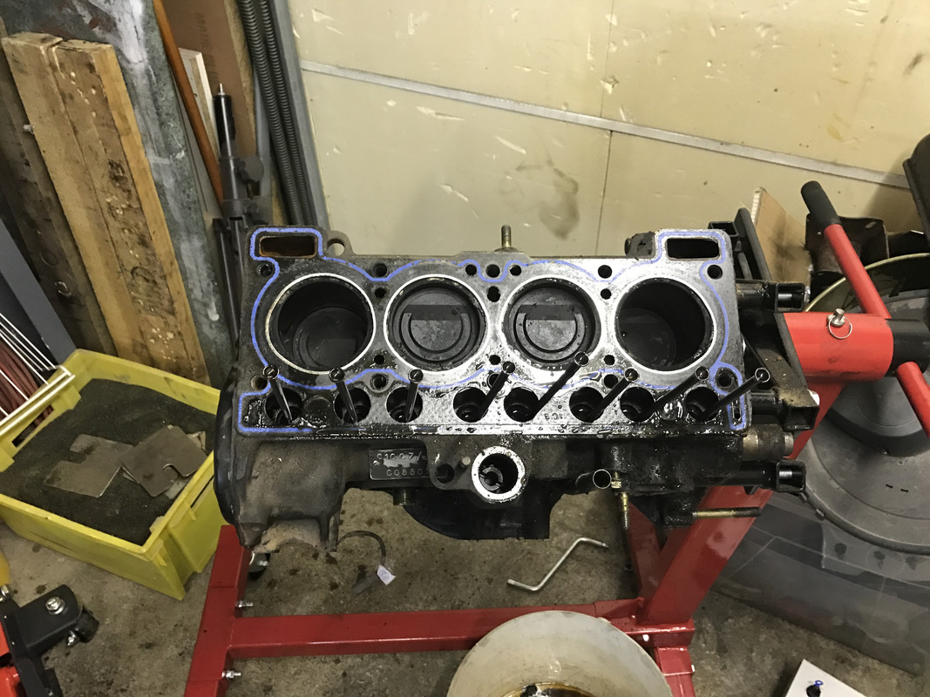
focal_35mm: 28
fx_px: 752
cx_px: 465
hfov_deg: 63.4
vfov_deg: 49.7
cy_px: 348
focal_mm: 3.99
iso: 100
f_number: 1.8
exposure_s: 1/13
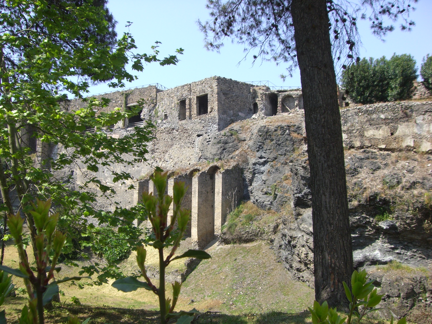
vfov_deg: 37.7
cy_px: 162
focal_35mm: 38
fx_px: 474
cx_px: 216
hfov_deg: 49.0
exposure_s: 1/320
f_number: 4.3
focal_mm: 6.2
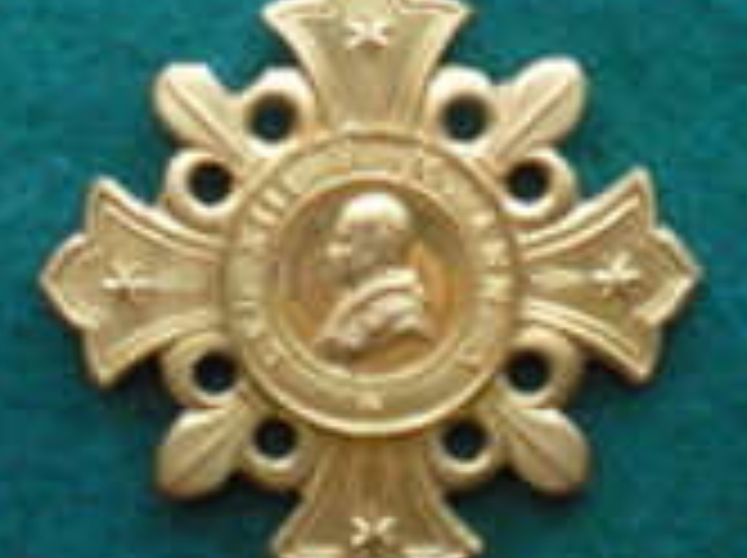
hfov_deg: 17.9
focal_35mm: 110
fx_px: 2370
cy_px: -184
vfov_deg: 12.9
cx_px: 315
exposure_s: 1/25
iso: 400
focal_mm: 6.3
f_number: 3.1
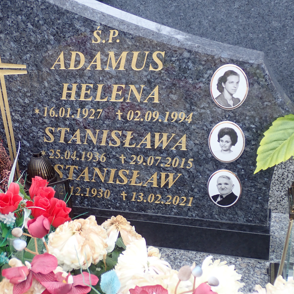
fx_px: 461
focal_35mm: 48
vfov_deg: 35.4
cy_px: 149
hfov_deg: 35.3
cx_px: 133
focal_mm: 7.34
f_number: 2.8
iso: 125
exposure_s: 1/80
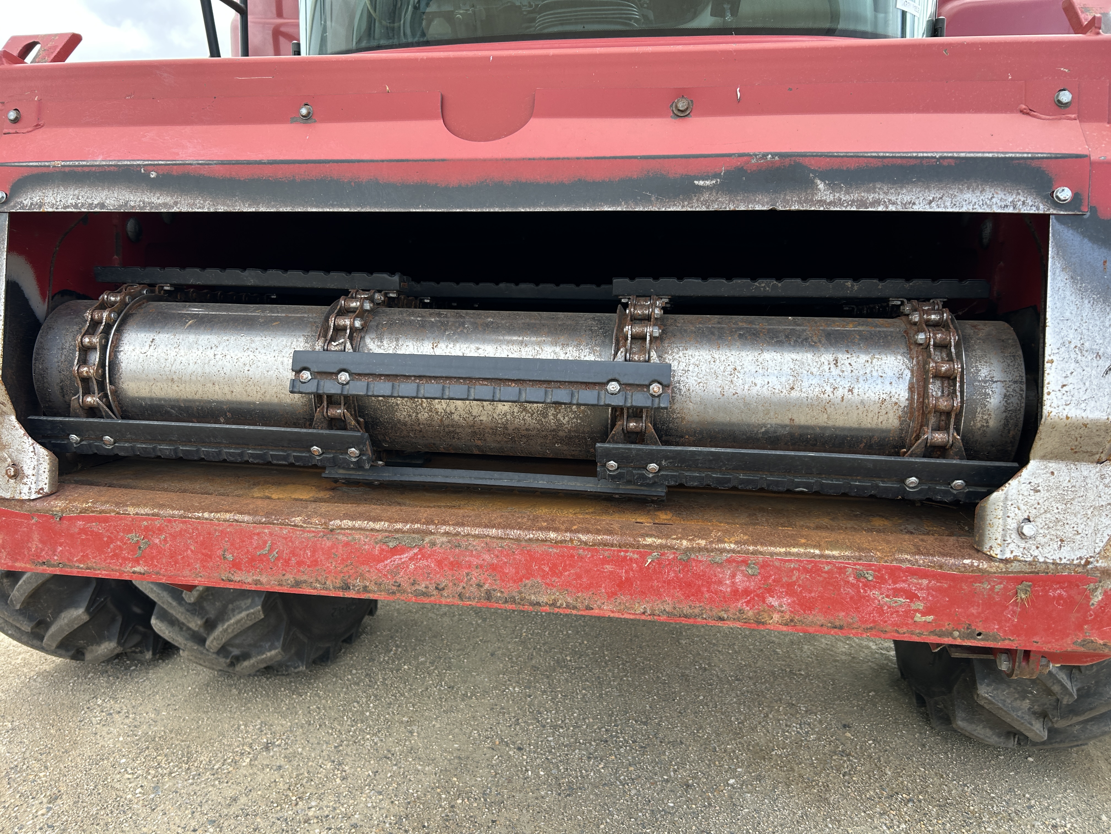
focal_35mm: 26
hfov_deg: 67.3
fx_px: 834
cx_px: 556
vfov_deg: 53.1
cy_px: 417
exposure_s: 1/482
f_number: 1.5
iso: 50
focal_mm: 5.7
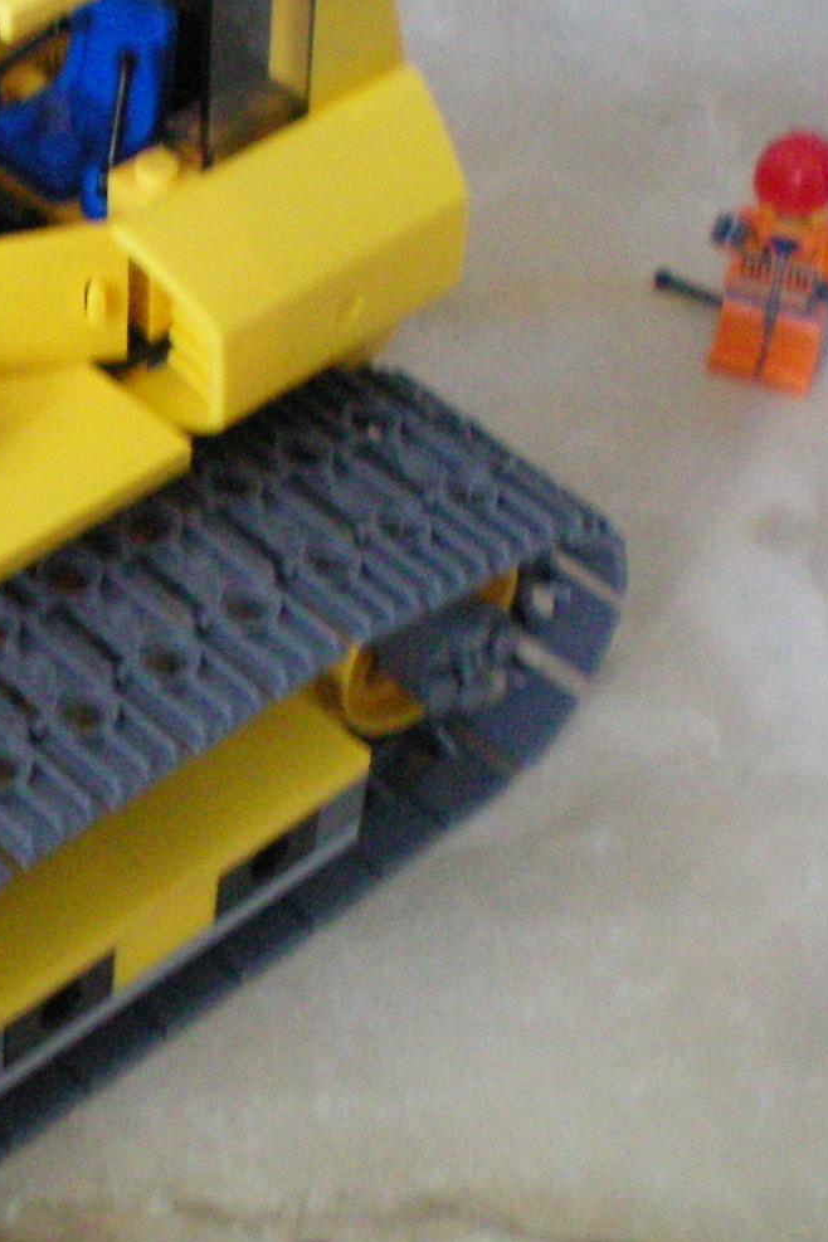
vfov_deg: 24.8
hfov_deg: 16.4
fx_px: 2829
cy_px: 574
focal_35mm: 82
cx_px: 87
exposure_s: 1/20
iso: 400
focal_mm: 6.3
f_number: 3.1
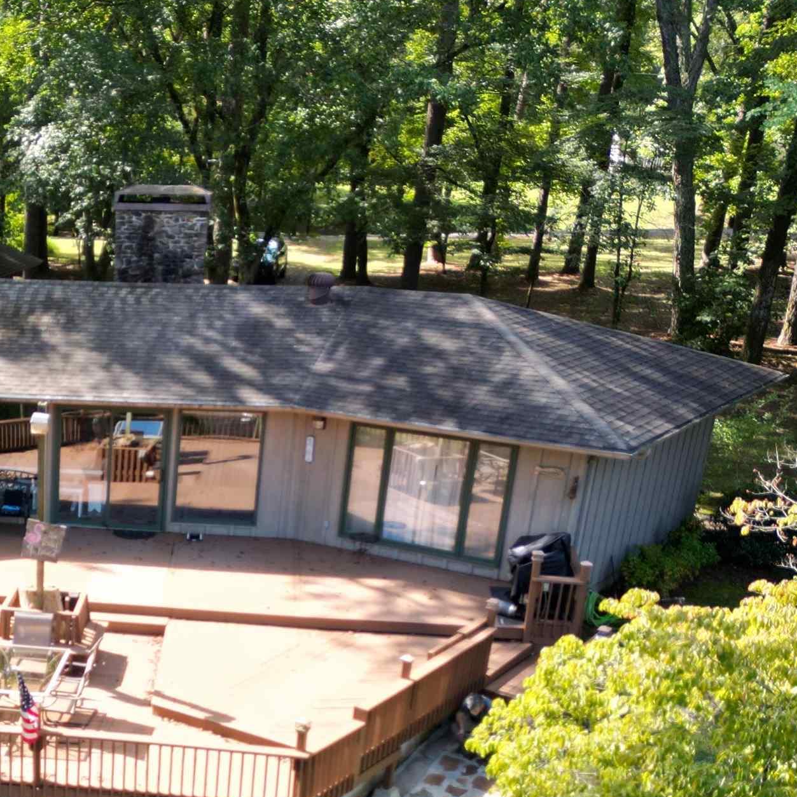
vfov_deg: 31.2
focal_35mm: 52
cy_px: 724
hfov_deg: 30.5
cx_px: 0
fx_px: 1355
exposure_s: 1/80
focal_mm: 6.72
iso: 100
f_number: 1.7
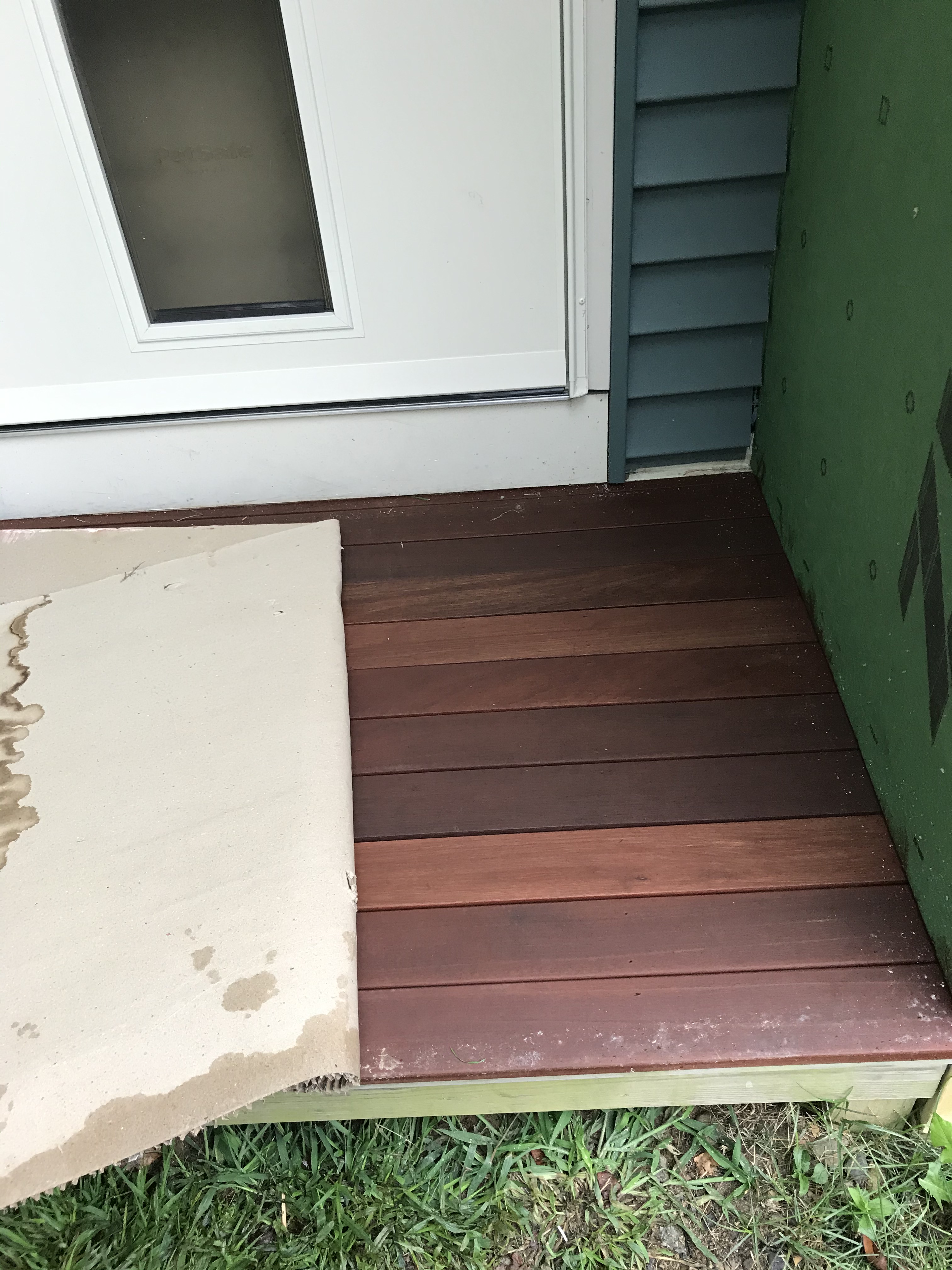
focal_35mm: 28
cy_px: 635
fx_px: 1027
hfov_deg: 49.7
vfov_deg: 63.4
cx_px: 476
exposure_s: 1/30
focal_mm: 3.99
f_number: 1.8
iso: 25
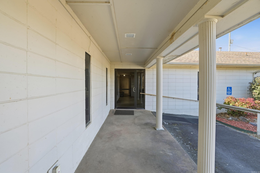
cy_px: 86
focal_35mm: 15
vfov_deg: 77.3
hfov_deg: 100.4
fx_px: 108
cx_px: 130
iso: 250
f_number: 9
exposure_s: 1/200
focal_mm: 10
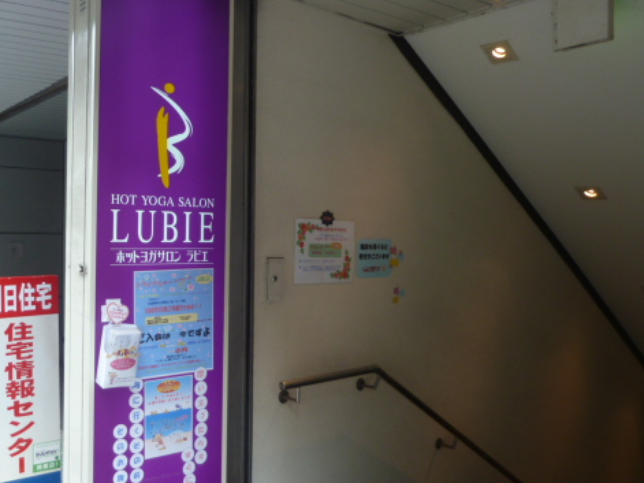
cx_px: 213
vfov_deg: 41.8
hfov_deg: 52.9
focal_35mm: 34
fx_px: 632
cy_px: 237
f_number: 3.3
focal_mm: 4.1
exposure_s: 1/40
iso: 80
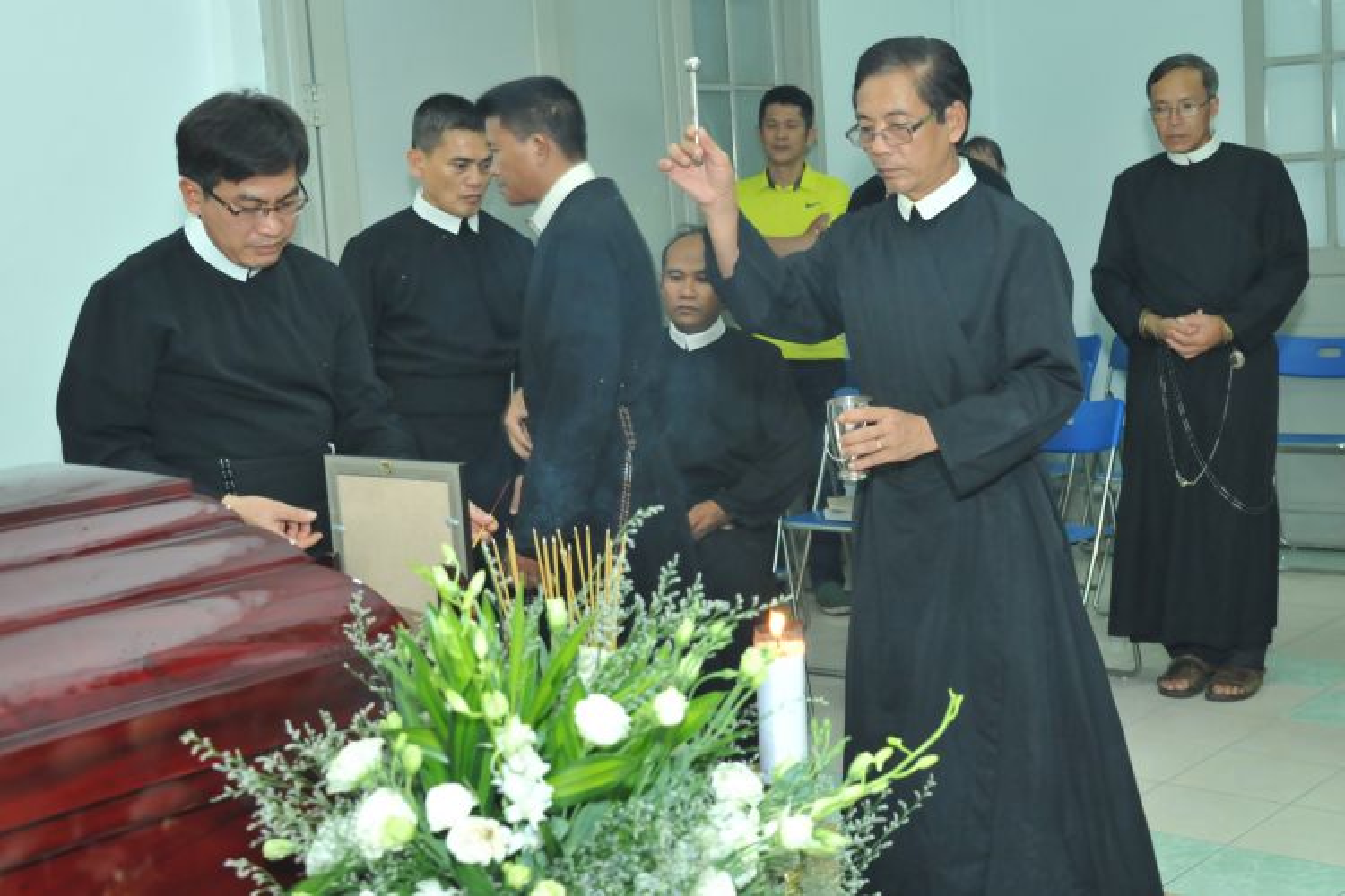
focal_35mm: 38
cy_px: 448
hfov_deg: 50.7
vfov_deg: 35.1
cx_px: 672
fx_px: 1420
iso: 2000
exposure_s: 1/60
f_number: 5
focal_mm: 38
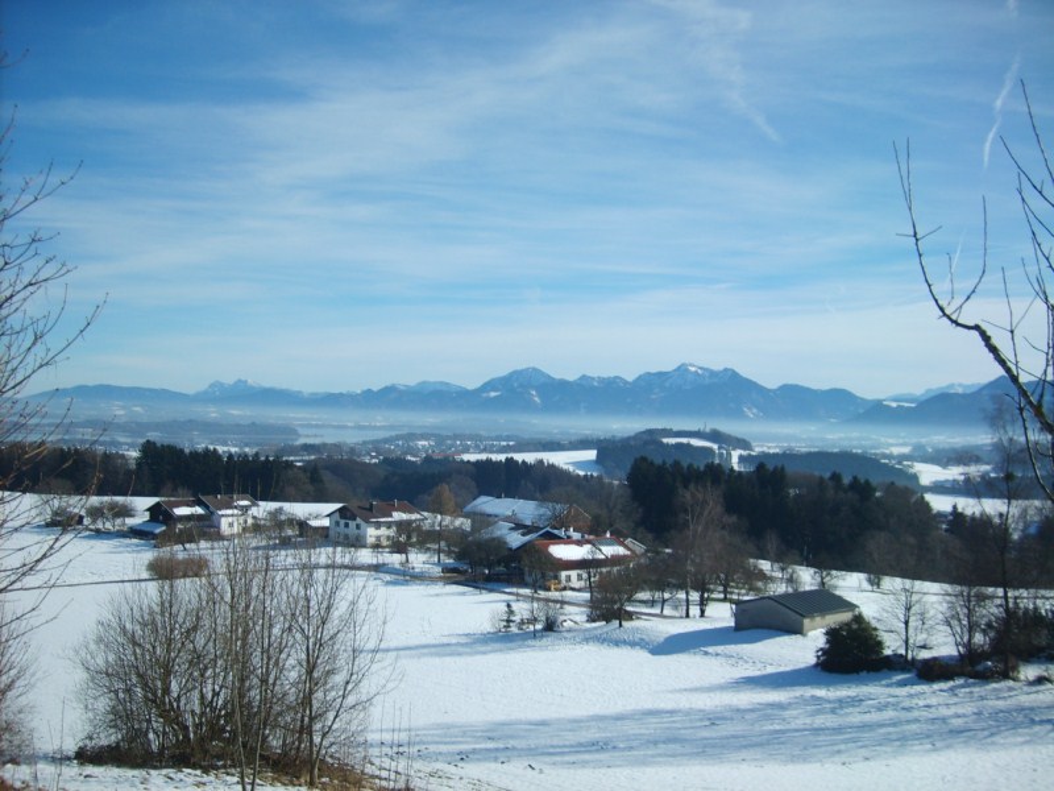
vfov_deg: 40.7
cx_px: 527
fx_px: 1066
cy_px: 396
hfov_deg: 52.6
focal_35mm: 35
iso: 50
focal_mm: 5.8
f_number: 7.1
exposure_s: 1/250
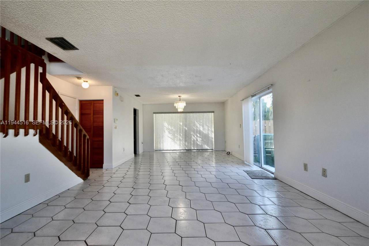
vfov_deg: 77.3
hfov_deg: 100.4
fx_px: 154
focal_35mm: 15
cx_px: 184
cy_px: 123
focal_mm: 10
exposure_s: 1/100
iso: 400
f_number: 5
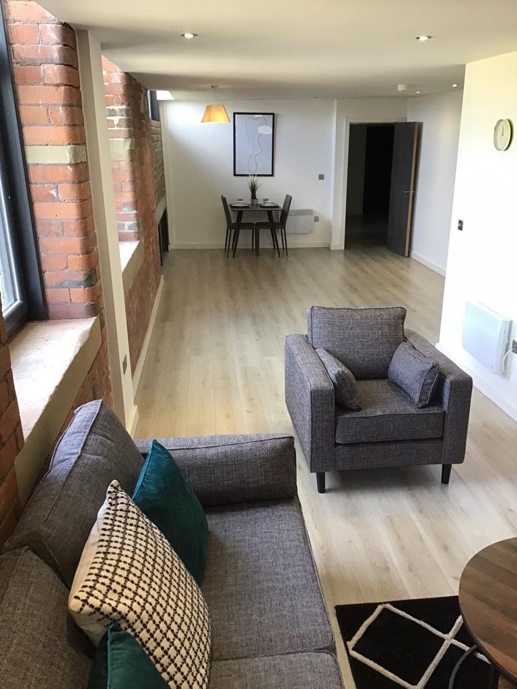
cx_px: 258
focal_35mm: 31
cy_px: 344
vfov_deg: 58.4
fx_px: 617
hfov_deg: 45.4
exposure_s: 1/33
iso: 50
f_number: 2.4
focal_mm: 3.3
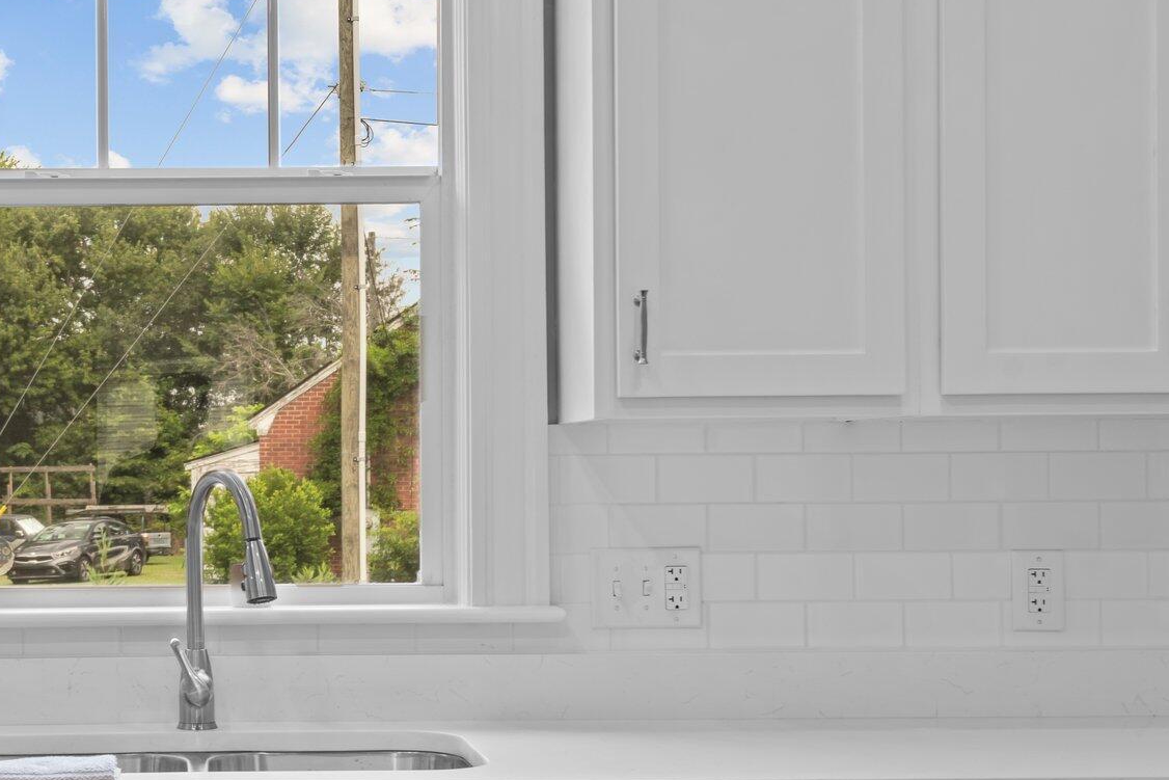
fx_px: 1948
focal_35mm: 60
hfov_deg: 32.3
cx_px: 208
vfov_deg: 22.6
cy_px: 496
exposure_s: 1/5
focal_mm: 33
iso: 400
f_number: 8
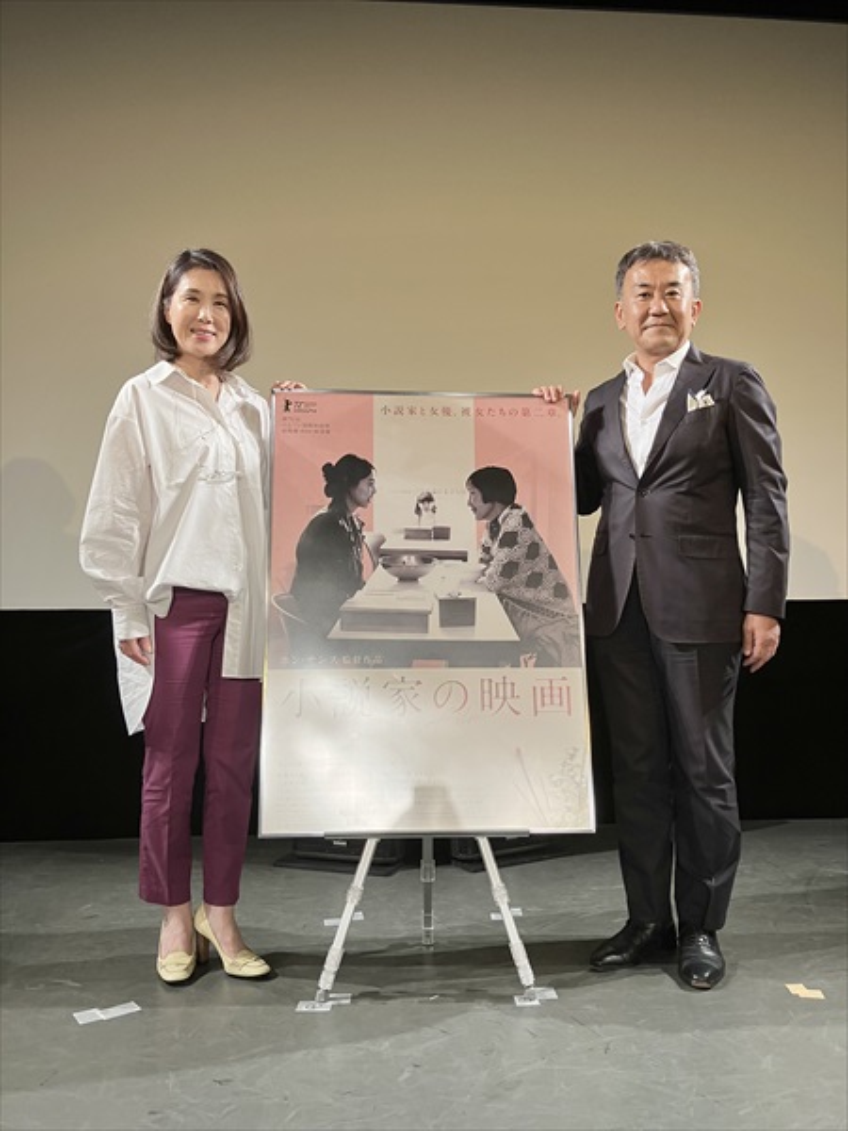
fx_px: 915
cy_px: 566
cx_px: 424
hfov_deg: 49.7
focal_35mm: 28
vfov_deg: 63.4
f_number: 1.8
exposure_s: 1/50
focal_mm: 3.99
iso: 50
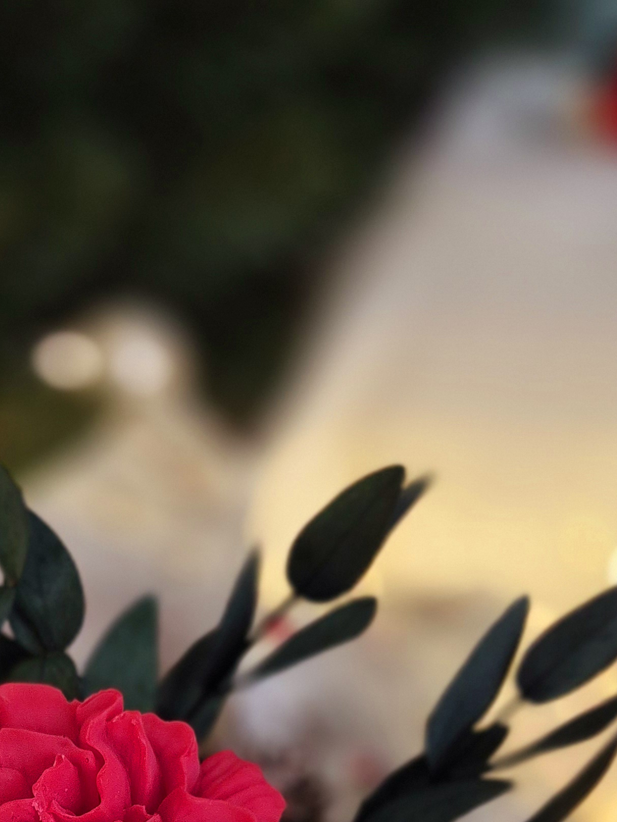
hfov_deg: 25.0
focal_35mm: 57
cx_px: 83
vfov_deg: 30.6
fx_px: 1354
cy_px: 880
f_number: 1.8
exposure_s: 1/100
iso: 200
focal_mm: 5.4
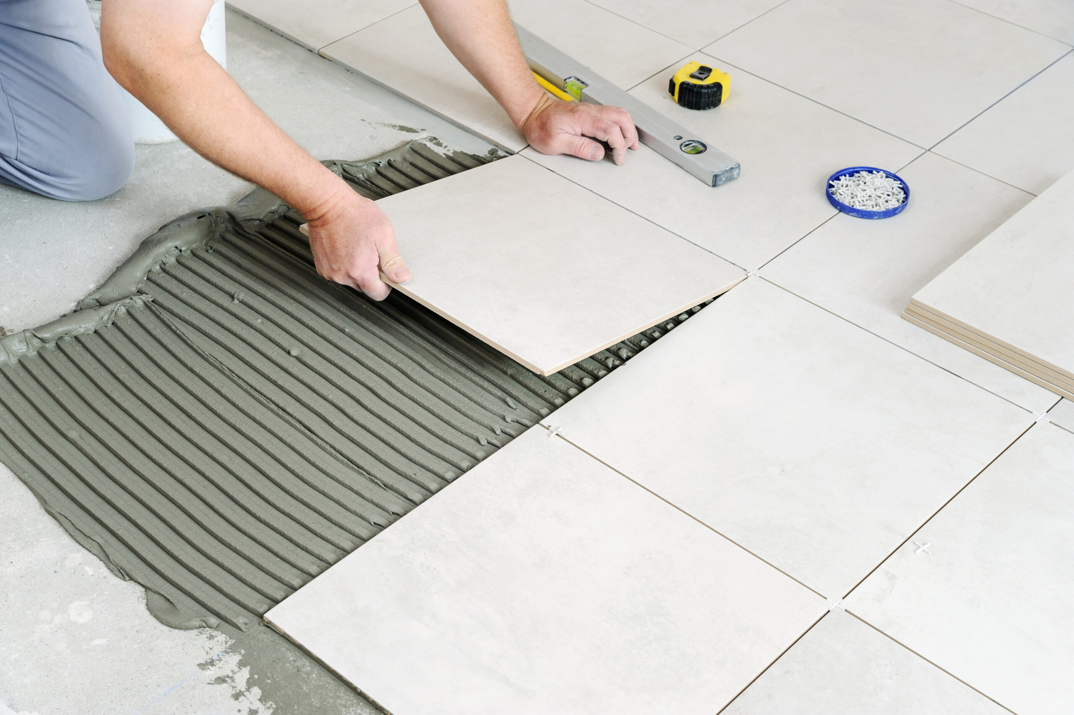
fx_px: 1789
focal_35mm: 60
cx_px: 537
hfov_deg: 33.4
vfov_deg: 22.6
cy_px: 358
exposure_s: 1/125
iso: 200
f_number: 7.1
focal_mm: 60
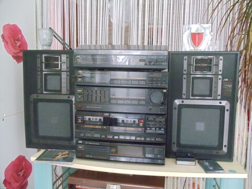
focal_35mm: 44
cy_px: 94
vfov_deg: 32.9
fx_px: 320
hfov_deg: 42.9
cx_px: 126
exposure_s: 1/80
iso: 1600
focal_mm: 6
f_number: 3.5
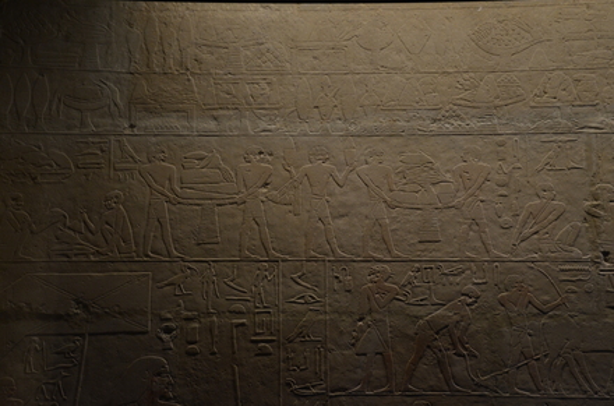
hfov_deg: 27.1
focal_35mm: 75
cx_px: 307
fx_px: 1276
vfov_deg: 18.1
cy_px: 203
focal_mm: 50
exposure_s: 1/60
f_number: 4.8
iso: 1250
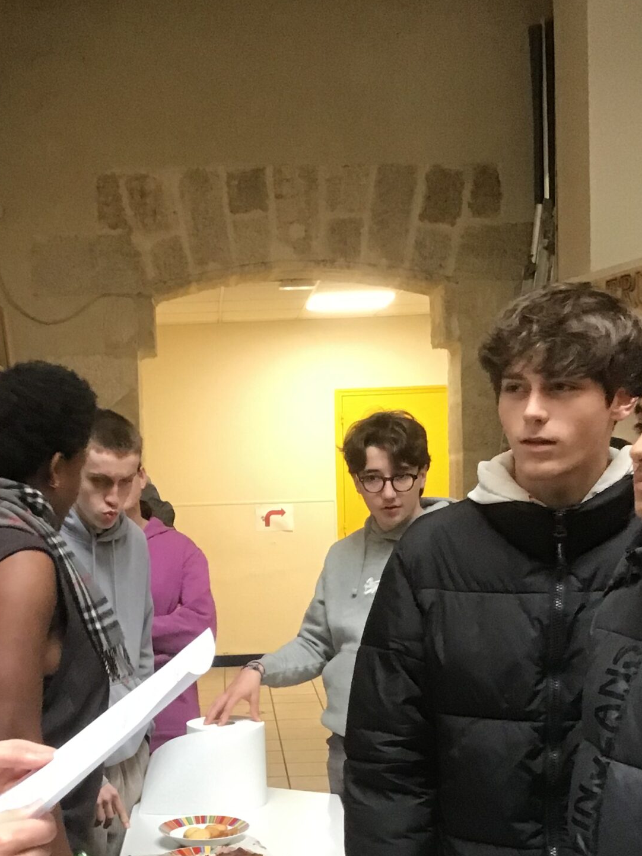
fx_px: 1360
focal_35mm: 55
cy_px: 611
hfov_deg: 26.4
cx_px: 230
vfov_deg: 34.4
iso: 200
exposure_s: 1/33
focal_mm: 3.3
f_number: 2.4
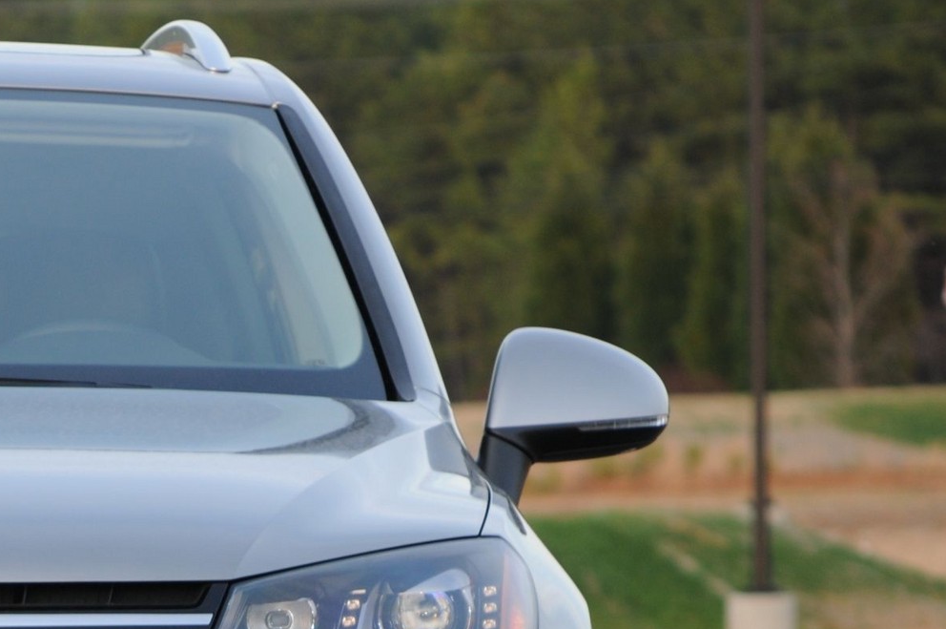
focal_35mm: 510
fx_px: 13393
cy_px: 700
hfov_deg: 4.0
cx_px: -173
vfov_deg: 2.7
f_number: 8
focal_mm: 135
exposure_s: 1/60
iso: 250
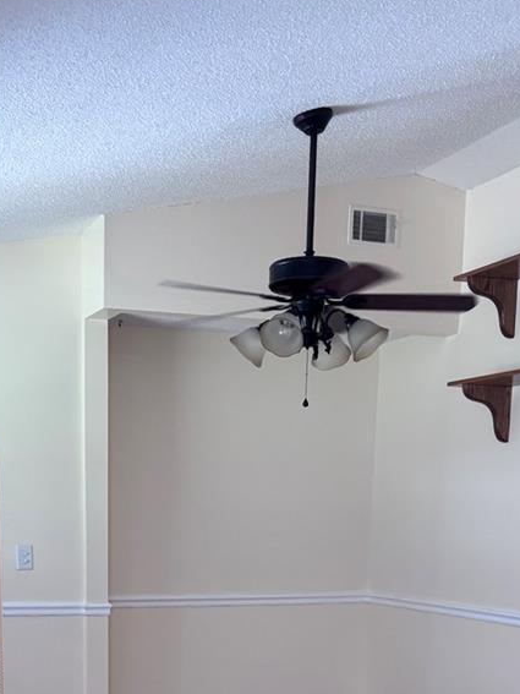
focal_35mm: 55
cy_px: 706
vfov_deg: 32.0
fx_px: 1102
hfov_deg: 26.5
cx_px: 203
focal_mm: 5.96
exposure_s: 1/60
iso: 160
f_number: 1.6
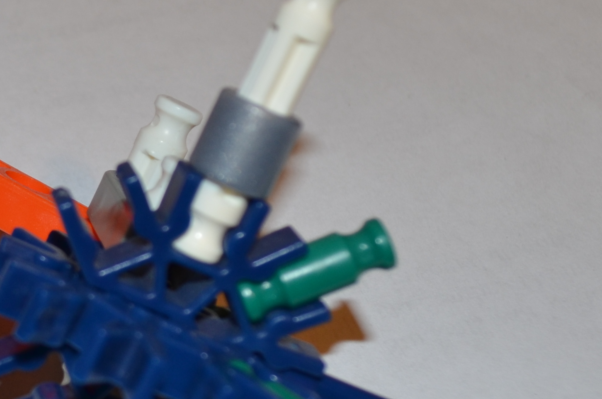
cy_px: 107
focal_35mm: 112
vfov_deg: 12.2
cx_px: -188
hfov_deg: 17.2
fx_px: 1869
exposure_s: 1/30
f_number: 5.6
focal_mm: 22
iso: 200
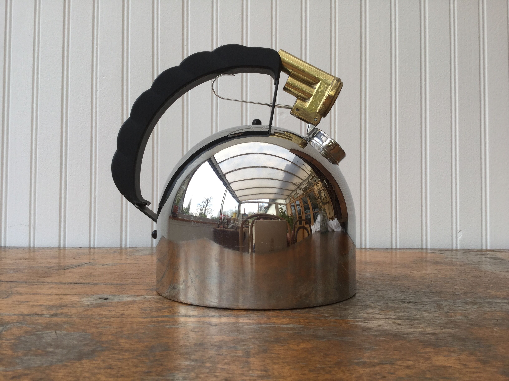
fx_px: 456
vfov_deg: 45.4
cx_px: 254
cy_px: 190
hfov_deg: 58.4
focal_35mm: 31
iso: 25
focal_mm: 3.3
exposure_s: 1/50
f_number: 2.4
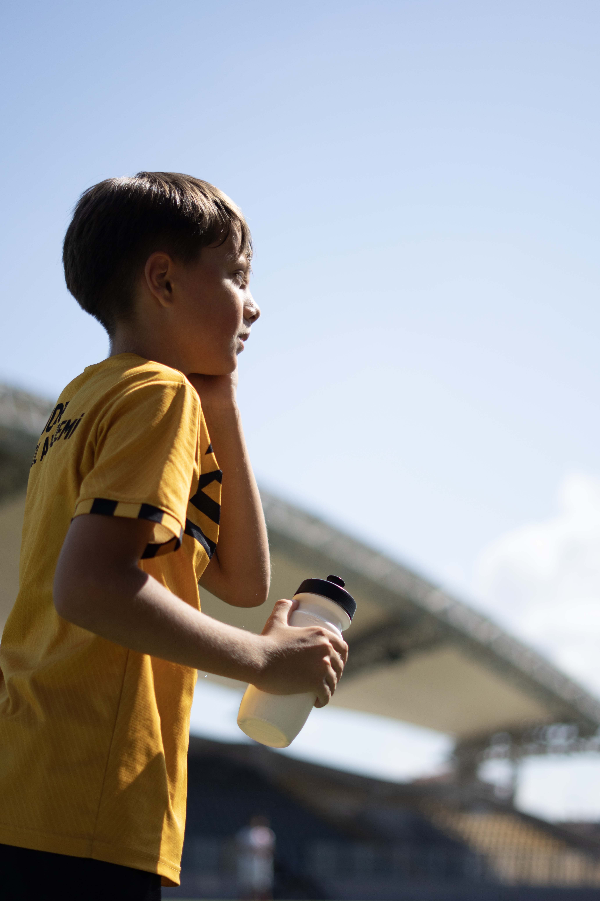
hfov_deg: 18.2
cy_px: 450
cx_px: 300
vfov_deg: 27.0
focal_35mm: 75
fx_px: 1875
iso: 250
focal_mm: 50
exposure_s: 1/8000
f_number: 1.8
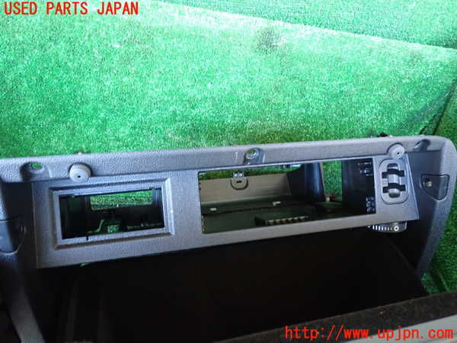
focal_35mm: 25
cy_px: 172
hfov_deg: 69.4
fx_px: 330
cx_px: 228
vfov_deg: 54.9
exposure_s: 1/30
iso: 640
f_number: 2
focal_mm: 4.5
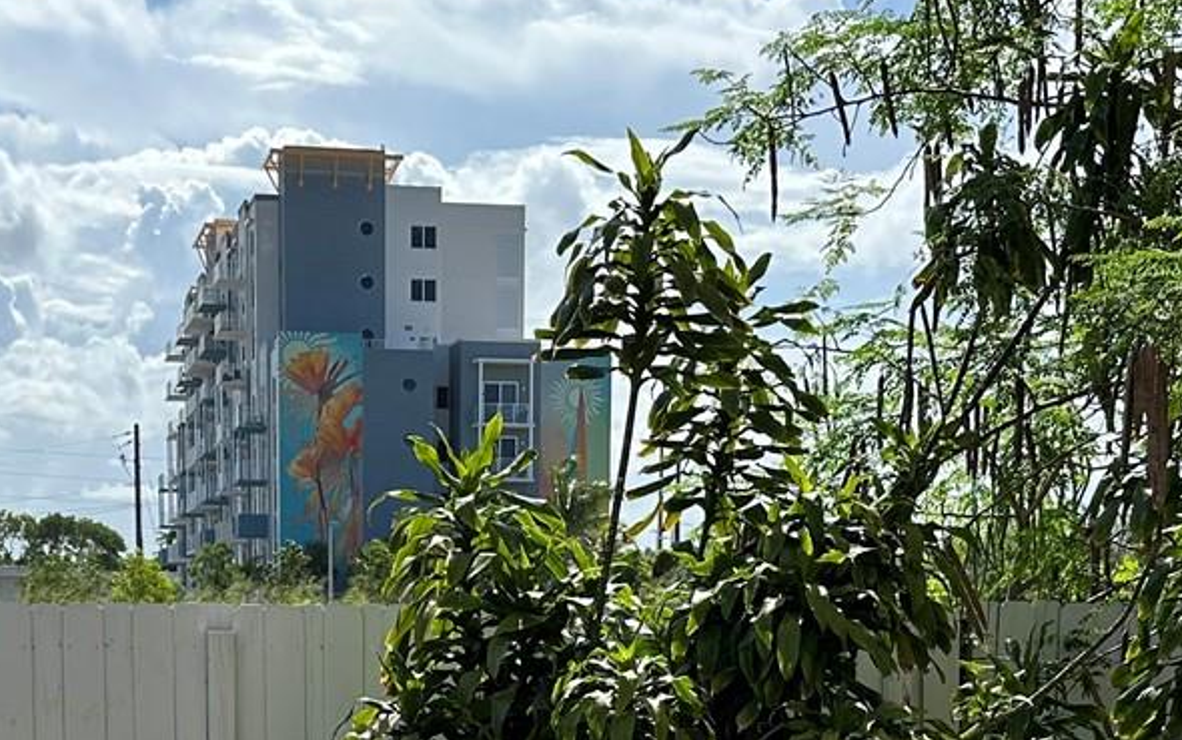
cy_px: 892
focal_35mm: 69
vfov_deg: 17.9
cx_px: 433
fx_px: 2223
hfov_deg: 29.6
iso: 80
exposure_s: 1/4348
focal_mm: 6.86
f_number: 1.78
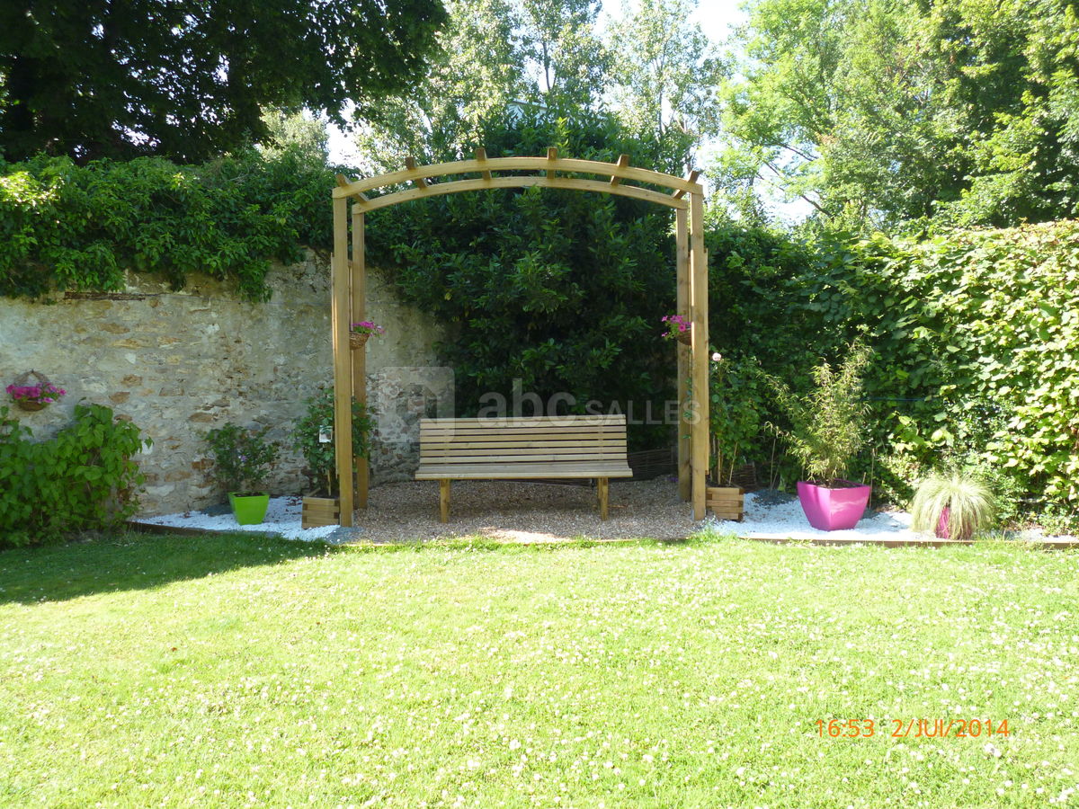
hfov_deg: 56.8
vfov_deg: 44.2
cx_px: 540
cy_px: 404
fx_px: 997
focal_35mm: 32
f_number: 2.9
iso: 100
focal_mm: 5.7
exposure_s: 1/250
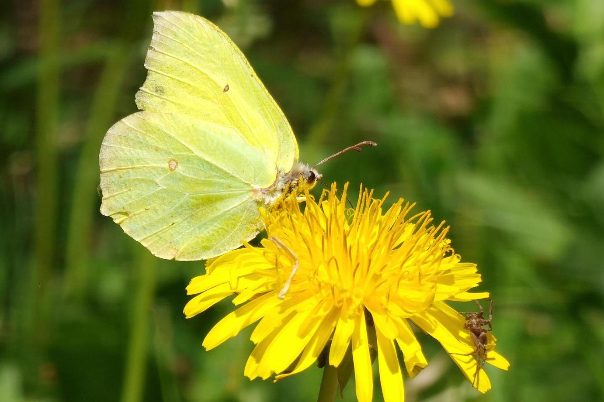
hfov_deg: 7.4
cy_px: 217
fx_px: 4647
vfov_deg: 5.0
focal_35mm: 277
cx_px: 340
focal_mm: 27.2
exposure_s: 1/284
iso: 50
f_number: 4.9
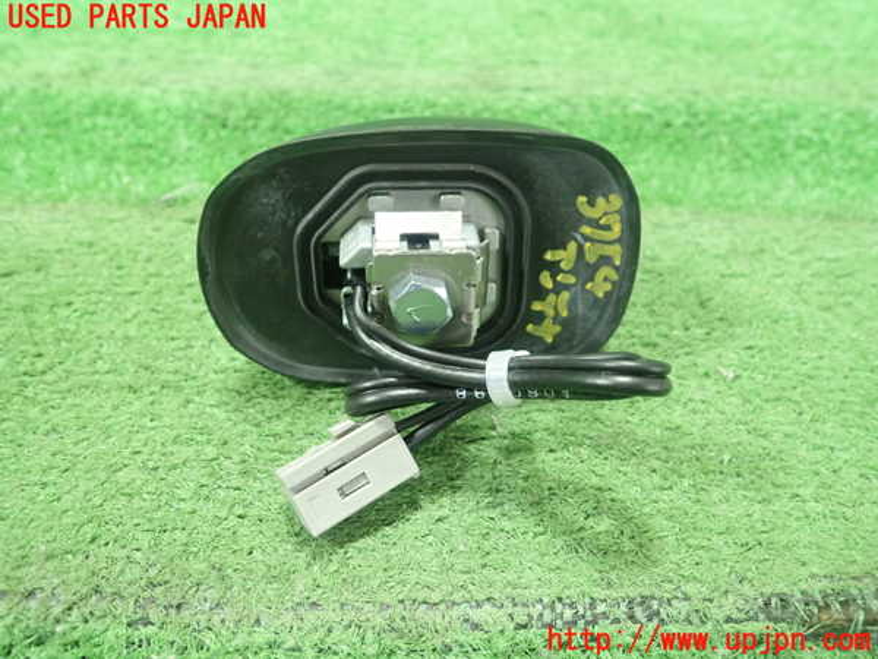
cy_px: 330
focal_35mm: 30
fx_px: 761
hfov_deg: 60.0
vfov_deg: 46.8
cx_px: 439
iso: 800
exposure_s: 1/125
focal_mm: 5.5
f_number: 2.3
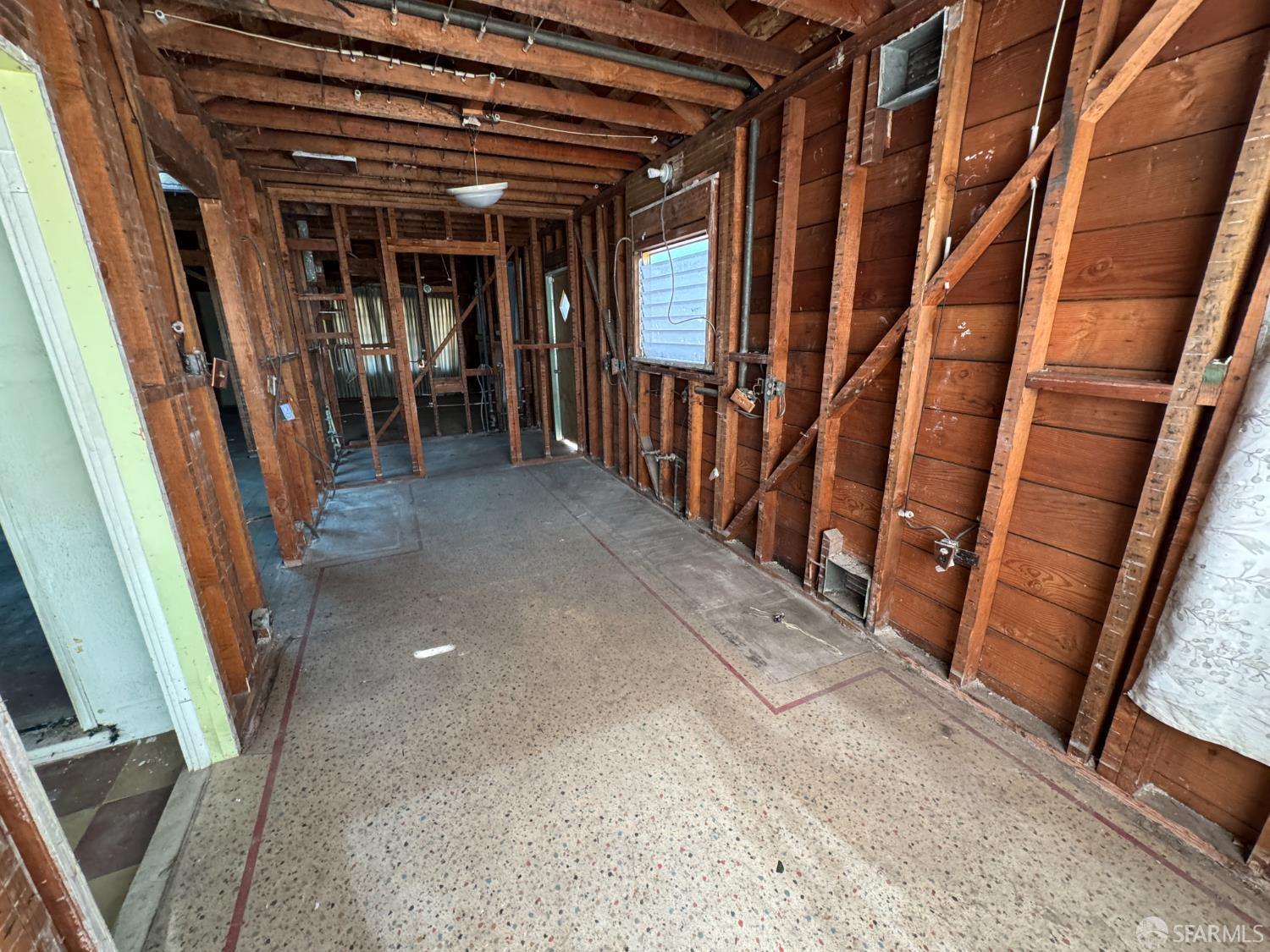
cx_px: 635
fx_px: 514
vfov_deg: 85.7
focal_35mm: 14
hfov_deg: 102.1
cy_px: 476
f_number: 2.2
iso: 320
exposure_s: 1/93
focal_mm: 2.22
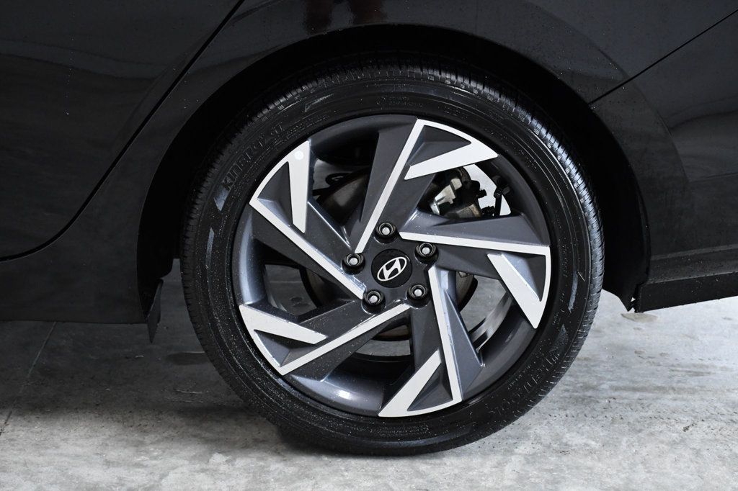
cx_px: 369
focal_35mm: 75
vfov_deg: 18.2
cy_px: 246
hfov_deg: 27.0
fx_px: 1537
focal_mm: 50
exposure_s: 1/250
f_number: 8
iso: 2500
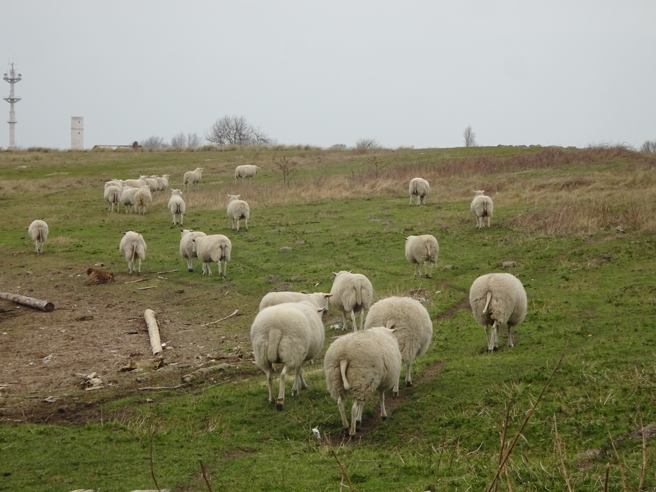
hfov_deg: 19.1
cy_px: 246
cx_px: 329
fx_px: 1952
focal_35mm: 103
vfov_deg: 14.4
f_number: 5
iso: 200
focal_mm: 17.49
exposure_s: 1/125
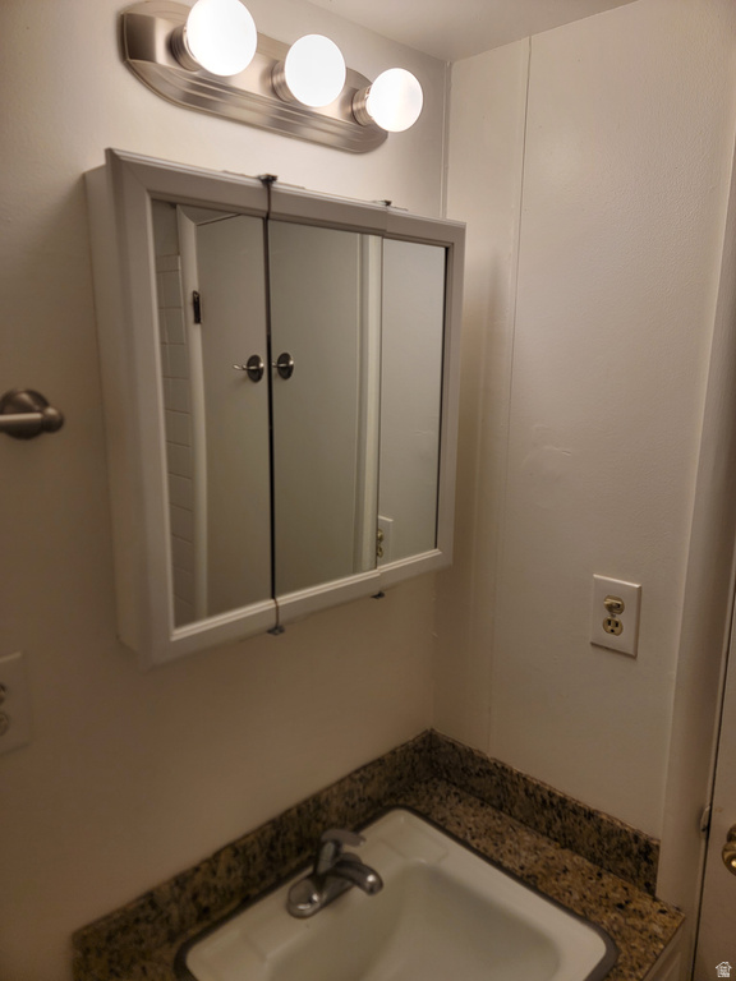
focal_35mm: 24
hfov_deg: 56.8
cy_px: 490
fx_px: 680
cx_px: 368
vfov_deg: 71.6
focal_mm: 6.7
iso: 64
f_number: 1.8
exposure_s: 1/120
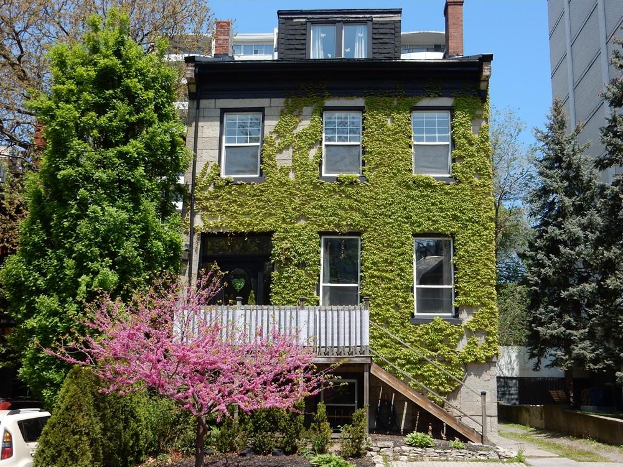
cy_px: 237
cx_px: 307
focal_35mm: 44
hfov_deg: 42.9
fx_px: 792
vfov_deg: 32.9
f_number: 4.2
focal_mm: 7.6
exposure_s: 1/640
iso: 125
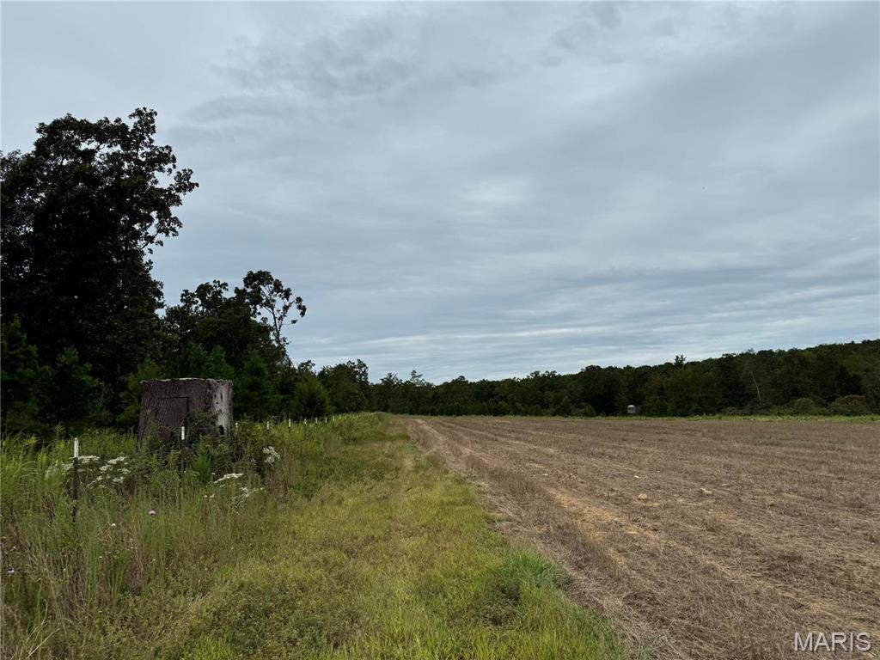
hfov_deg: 71.6
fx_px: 610
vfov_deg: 56.8
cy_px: 330
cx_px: 440
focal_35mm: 24
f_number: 1.78
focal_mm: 6.76
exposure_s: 1/7092
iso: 80
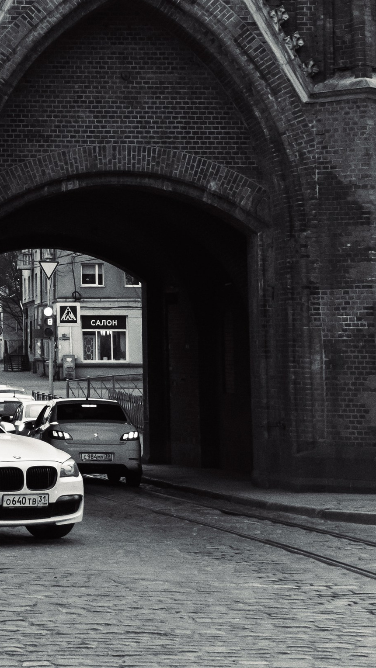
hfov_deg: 11.8
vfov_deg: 20.8
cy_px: 25
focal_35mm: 100
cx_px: -88
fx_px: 1773
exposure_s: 1/1000
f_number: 4
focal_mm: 25.4
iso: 2500
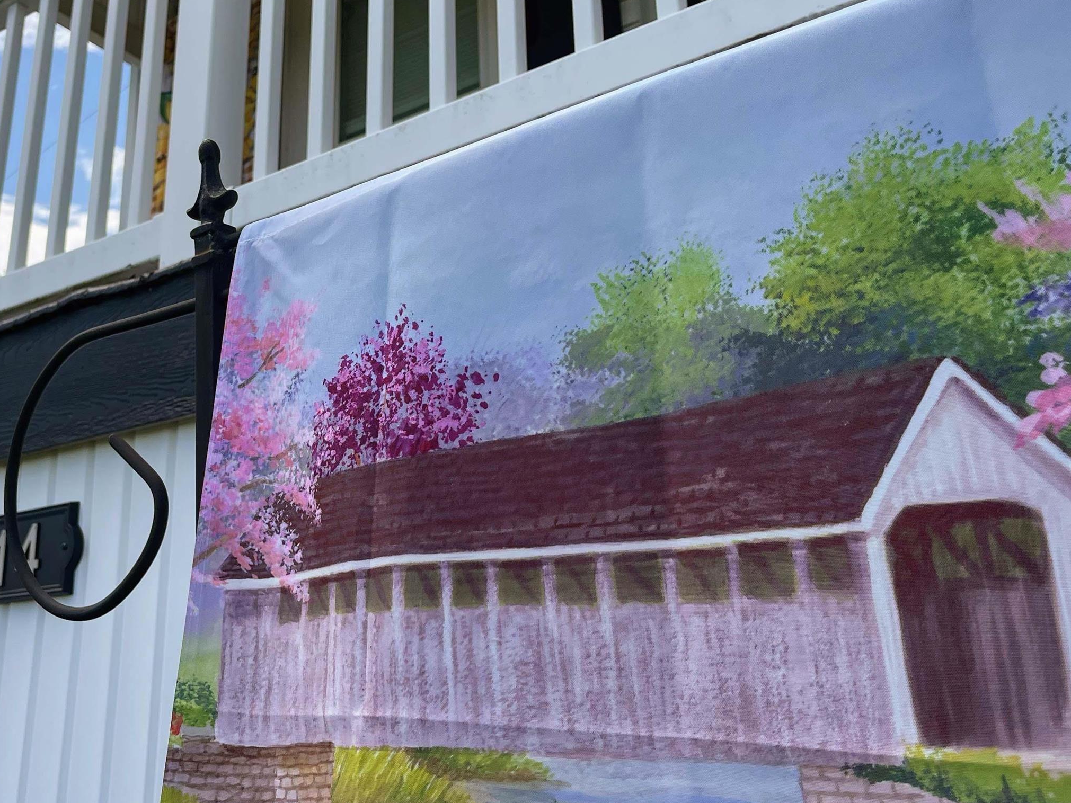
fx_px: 1176
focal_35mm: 38
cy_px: 318
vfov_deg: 37.6
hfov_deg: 47.9
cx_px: 334
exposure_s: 1/2336
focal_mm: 5.1
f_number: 1.6
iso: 32
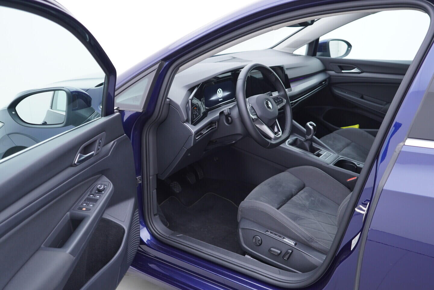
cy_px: 145
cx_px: 217
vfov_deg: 36.9
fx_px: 434
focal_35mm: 36
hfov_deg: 53.1
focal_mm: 24
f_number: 2.8
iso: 160
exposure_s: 1/40
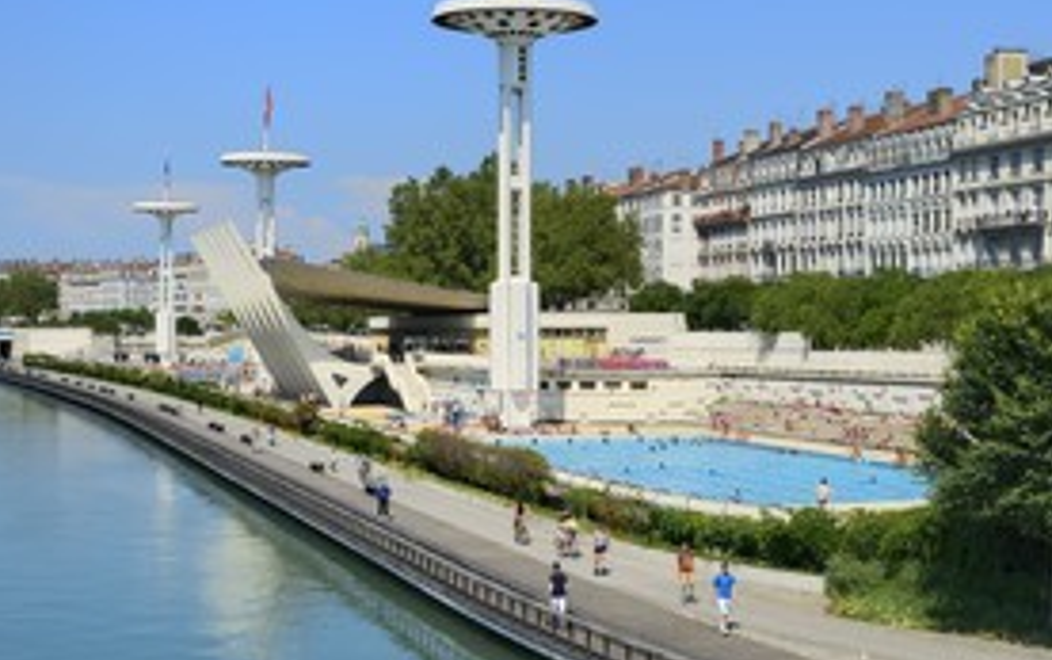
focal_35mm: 62
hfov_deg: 32.8
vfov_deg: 21.0
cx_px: 640
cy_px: 309
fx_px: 1779
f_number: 10
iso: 100
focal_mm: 40
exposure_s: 1/250
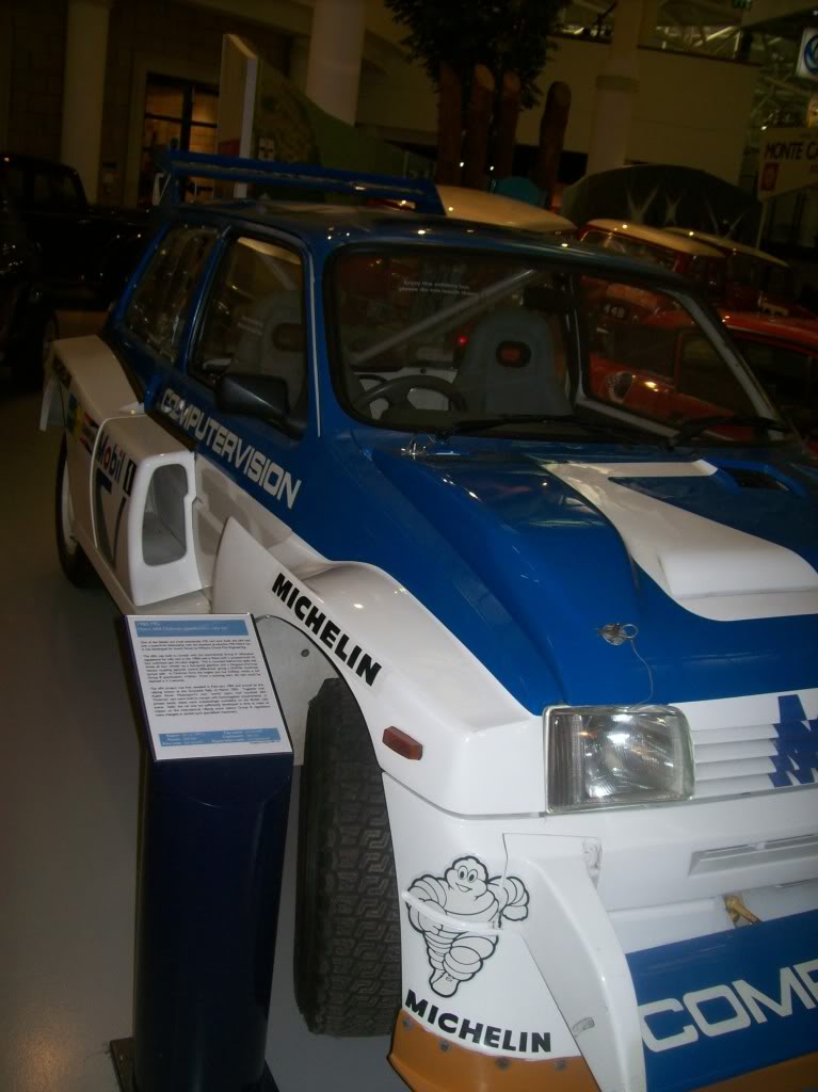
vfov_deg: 51.4
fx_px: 1135
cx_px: 409
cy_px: 546
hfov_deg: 39.6
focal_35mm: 36
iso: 80
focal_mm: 6
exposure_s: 1/64
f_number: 2.7
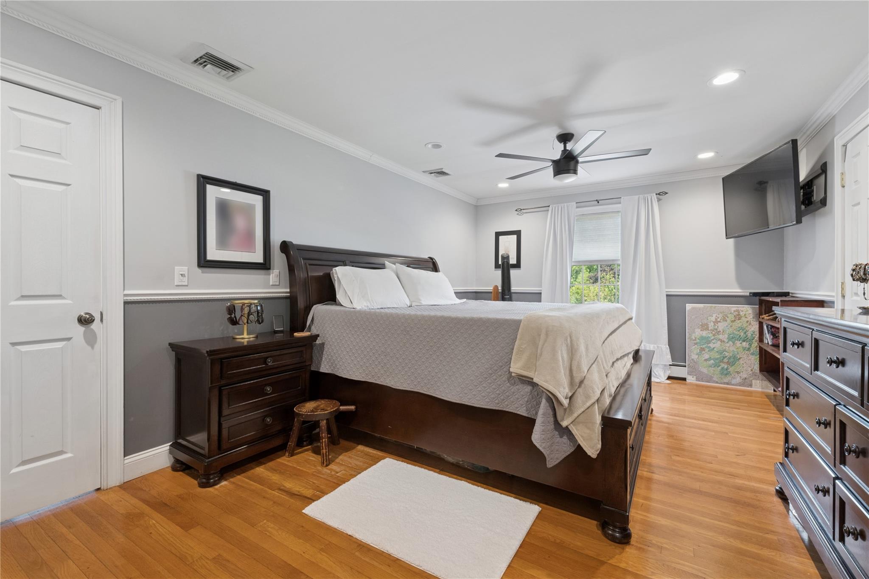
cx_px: 434
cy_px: 290
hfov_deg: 100.4
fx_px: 362
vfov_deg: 77.3
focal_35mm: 15
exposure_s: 1/10
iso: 640
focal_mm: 15
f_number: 14
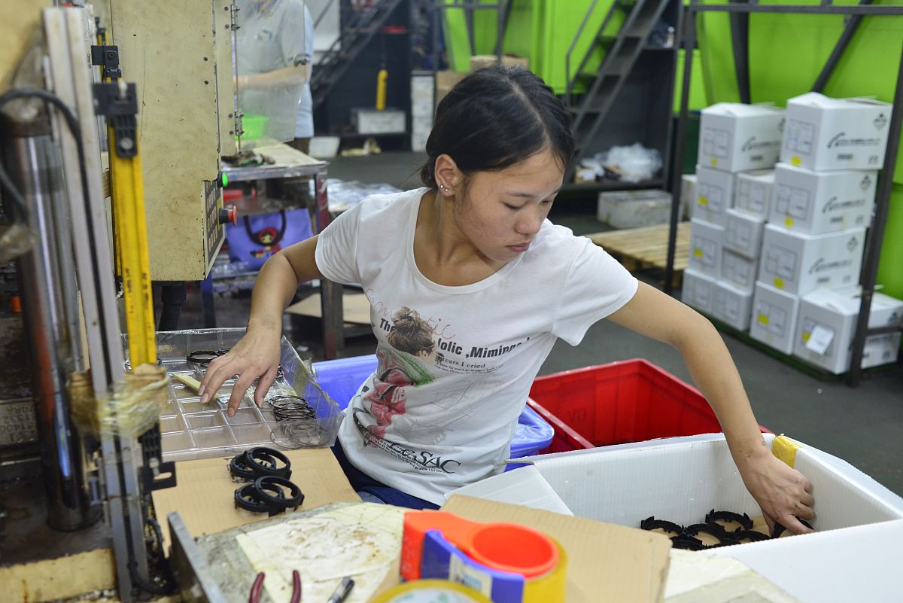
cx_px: 452
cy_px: 302
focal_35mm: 35
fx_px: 878
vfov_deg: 37.9
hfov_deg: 54.4
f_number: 4.5
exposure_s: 1/100
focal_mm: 35
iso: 2000
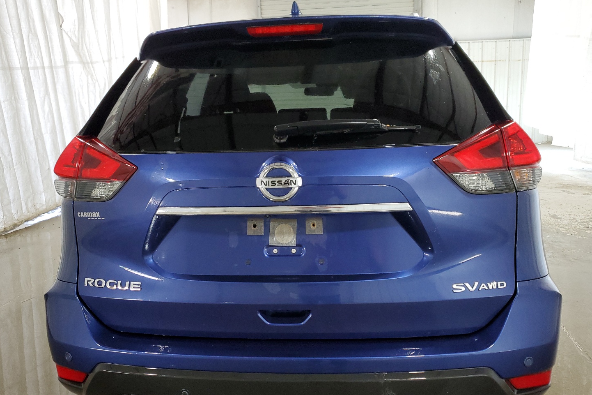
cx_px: 294
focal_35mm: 30
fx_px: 493
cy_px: 206
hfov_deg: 61.9
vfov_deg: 43.6
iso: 105
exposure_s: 1/60.2
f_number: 1.5
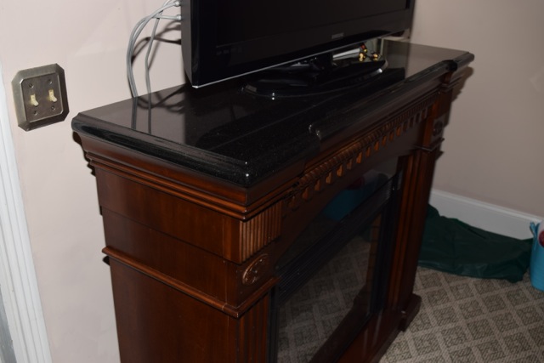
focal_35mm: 36
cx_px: 272
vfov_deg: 36.9
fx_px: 544
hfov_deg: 53.1
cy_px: 182
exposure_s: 1/100
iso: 100
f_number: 5.6
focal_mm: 24
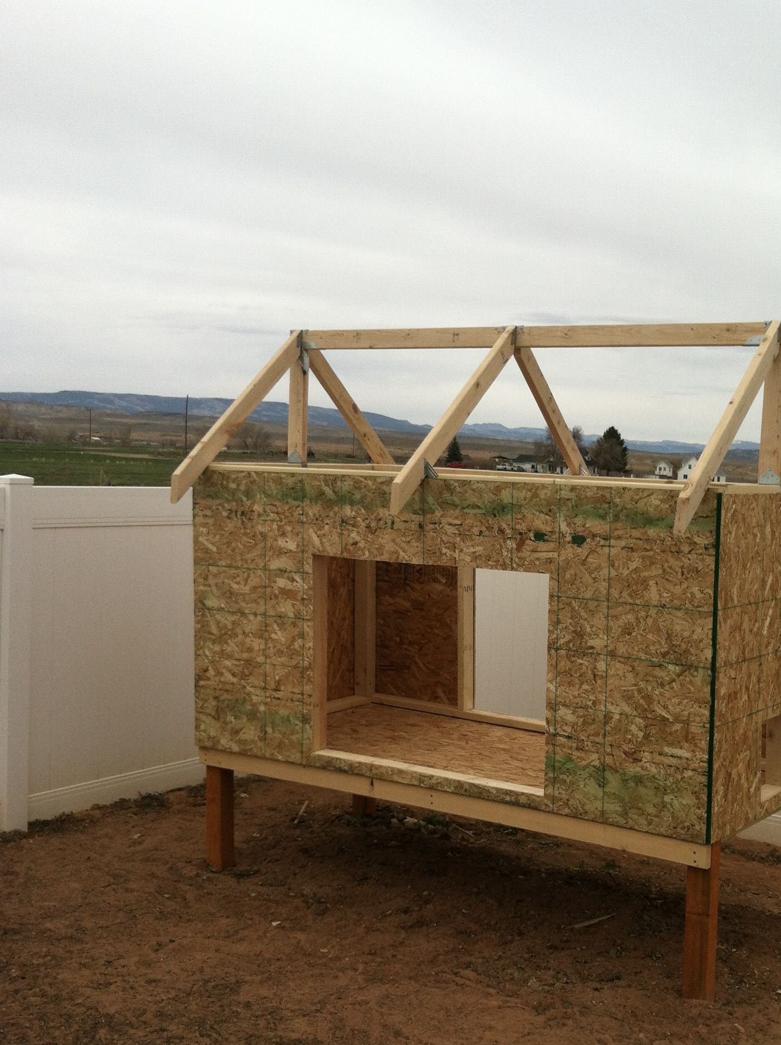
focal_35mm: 48
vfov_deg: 39.6
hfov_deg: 30.0
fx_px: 1448
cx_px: 508
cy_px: 589
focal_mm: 3.85
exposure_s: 1/625
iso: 80
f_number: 2.8
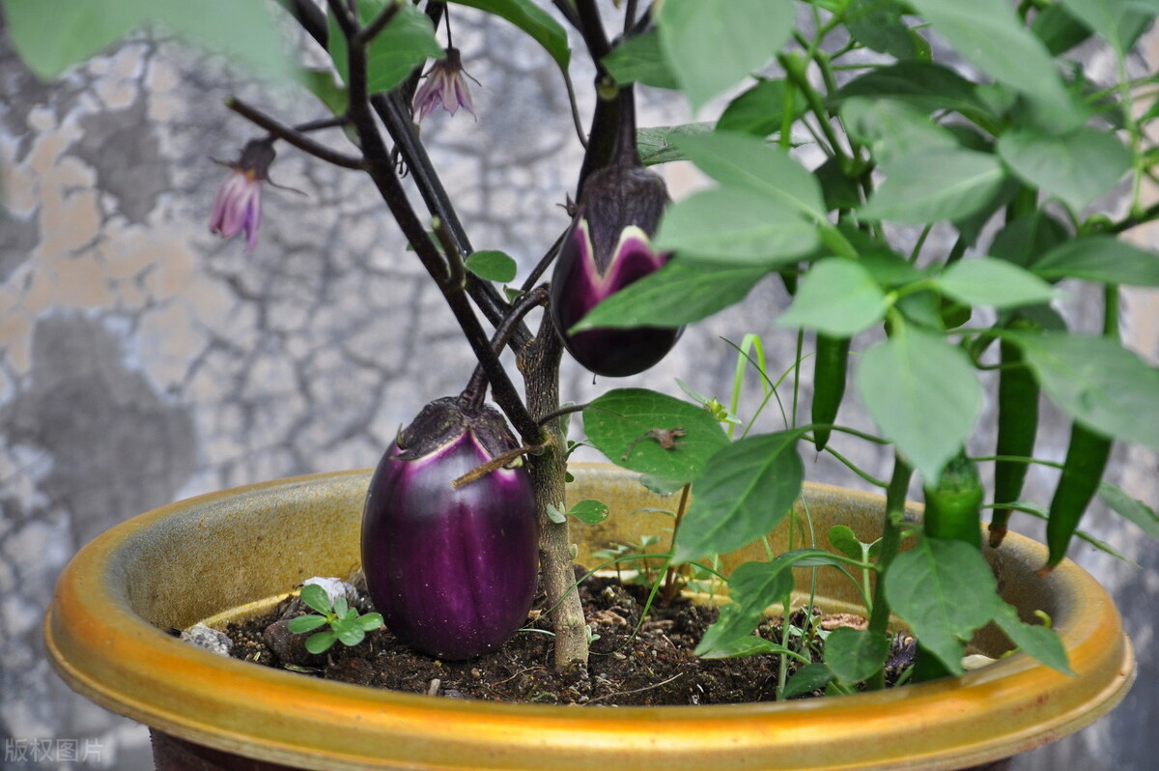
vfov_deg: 11.4
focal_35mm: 120
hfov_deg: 17.1
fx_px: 3860
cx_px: 580
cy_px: 386
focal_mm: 80
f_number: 6.3
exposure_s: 1/160
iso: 200
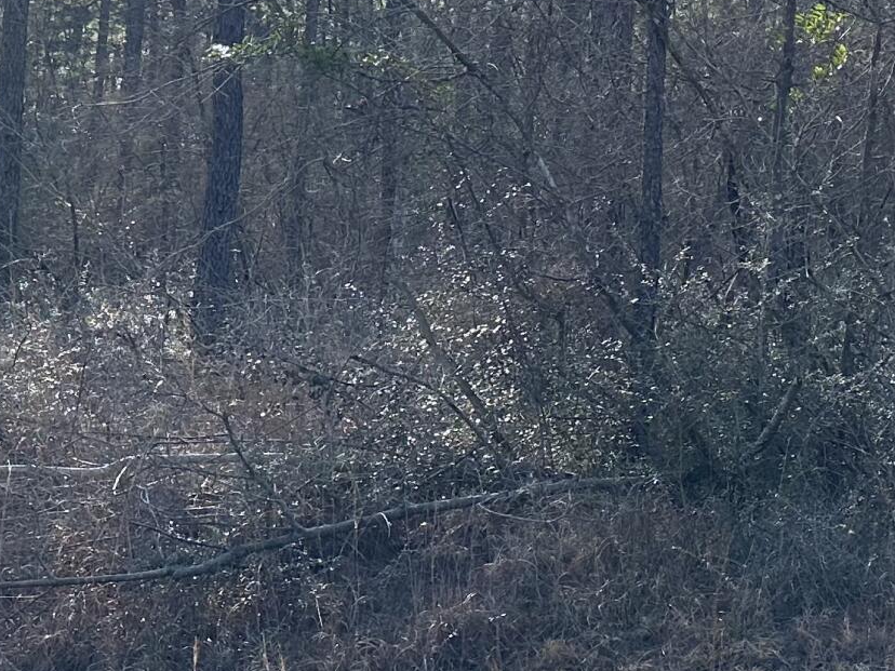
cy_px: 110
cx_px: 1228
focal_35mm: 87
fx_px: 2249
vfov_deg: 16.8
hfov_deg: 20.2
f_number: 1.78
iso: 80
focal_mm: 6.86
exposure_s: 1/1453
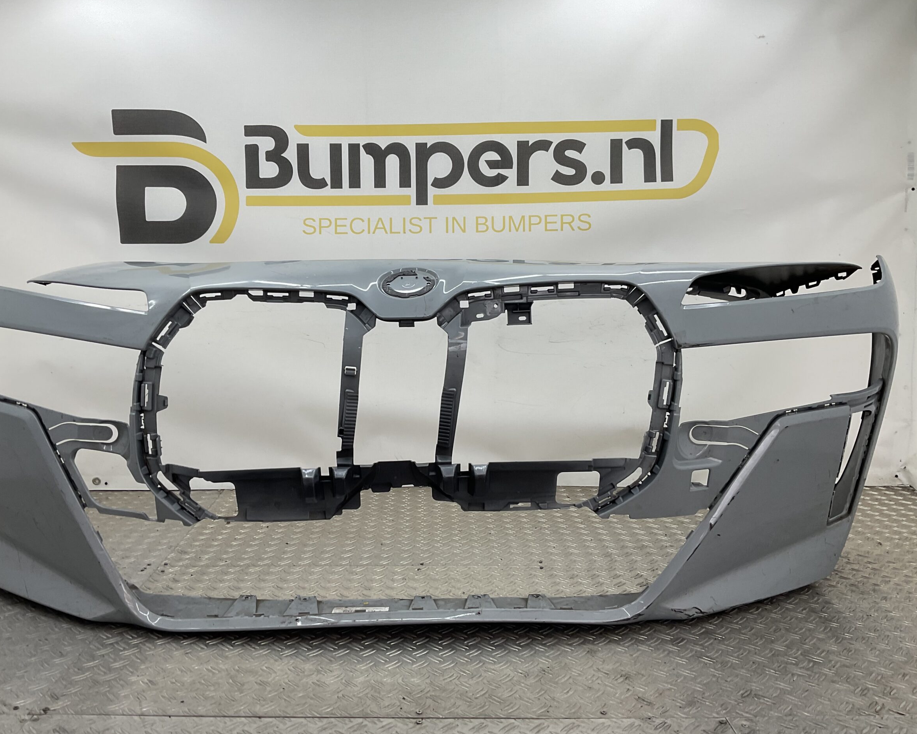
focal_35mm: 31
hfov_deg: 57.1
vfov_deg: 47.1
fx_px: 841
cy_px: 373
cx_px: 419
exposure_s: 1/109
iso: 16
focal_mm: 3
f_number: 1.8
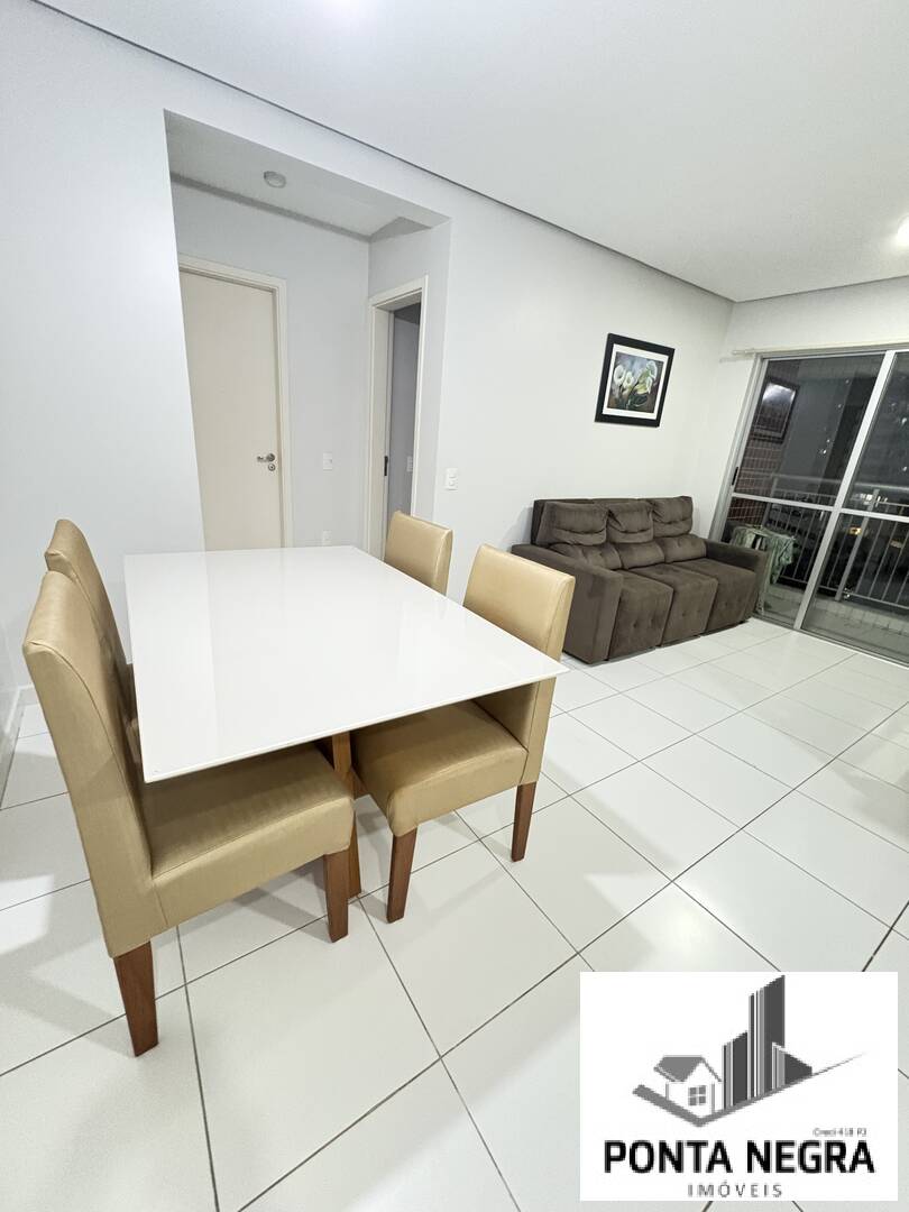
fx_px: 490
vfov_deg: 102.1
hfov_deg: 85.7
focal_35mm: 14
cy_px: 606
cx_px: 454
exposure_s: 1/30
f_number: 2.2
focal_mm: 2.22
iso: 800
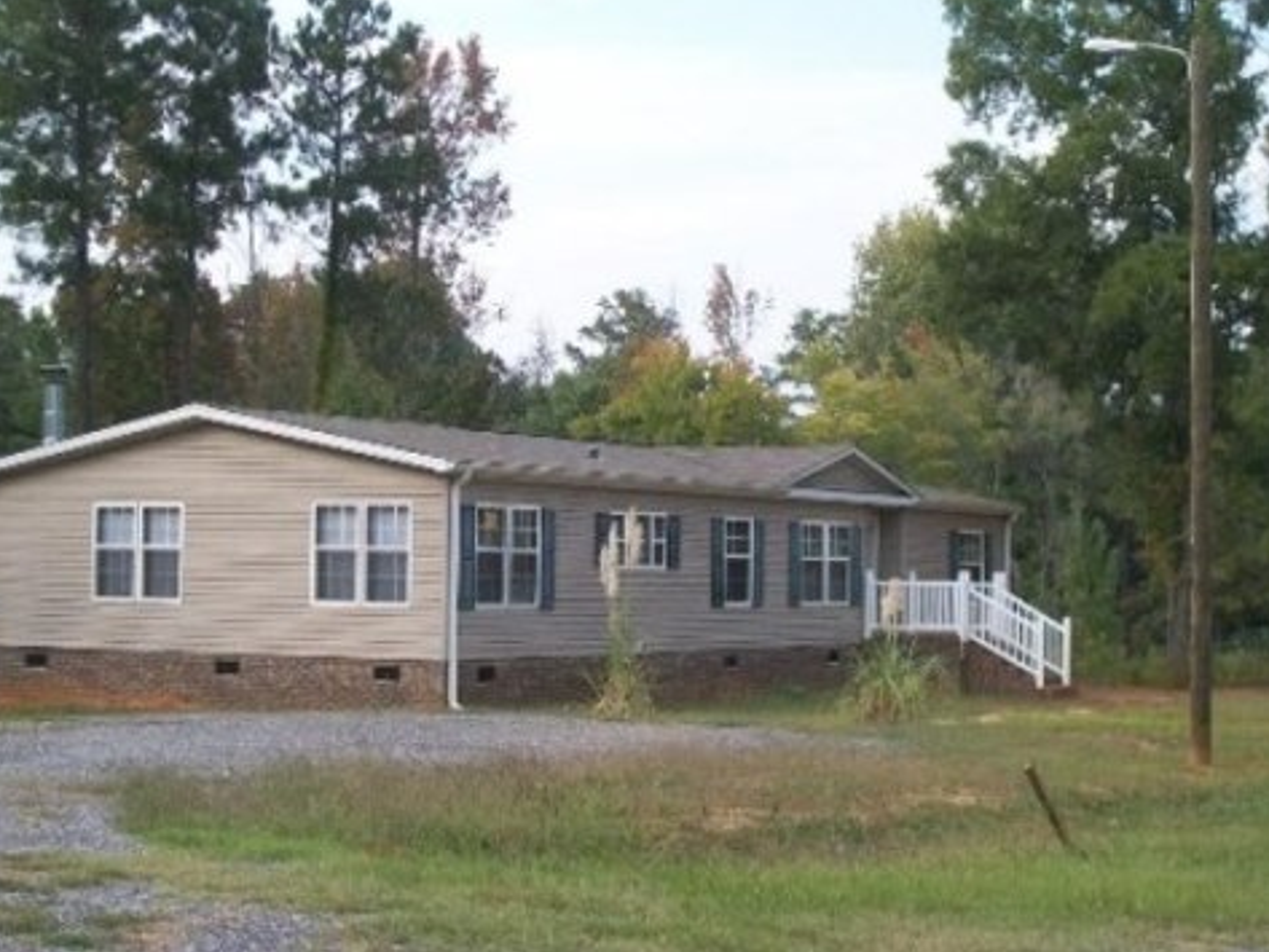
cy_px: 473
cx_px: 604
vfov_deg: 19.9
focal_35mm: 74
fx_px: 2713
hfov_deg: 26.3
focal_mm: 11.6
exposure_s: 1/250
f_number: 3.8
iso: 80
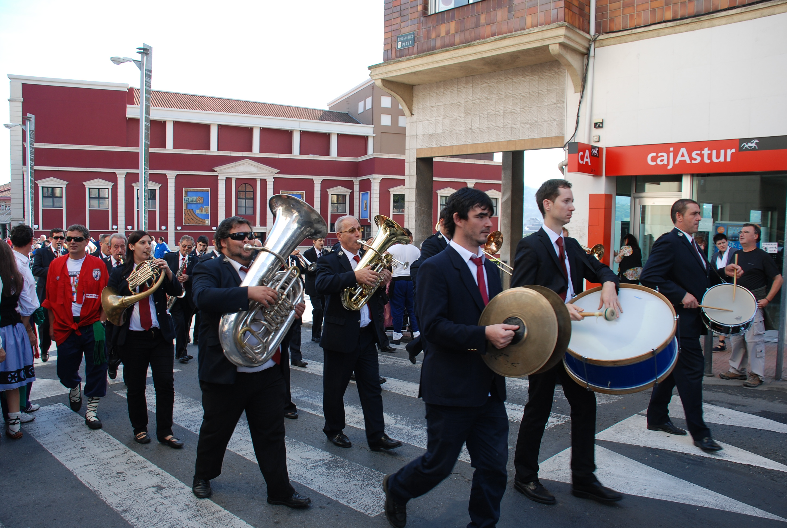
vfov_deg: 48.1
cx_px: 394
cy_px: 264
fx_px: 591
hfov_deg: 67.3
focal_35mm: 27
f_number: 5.6
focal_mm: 18
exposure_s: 1/125
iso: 140
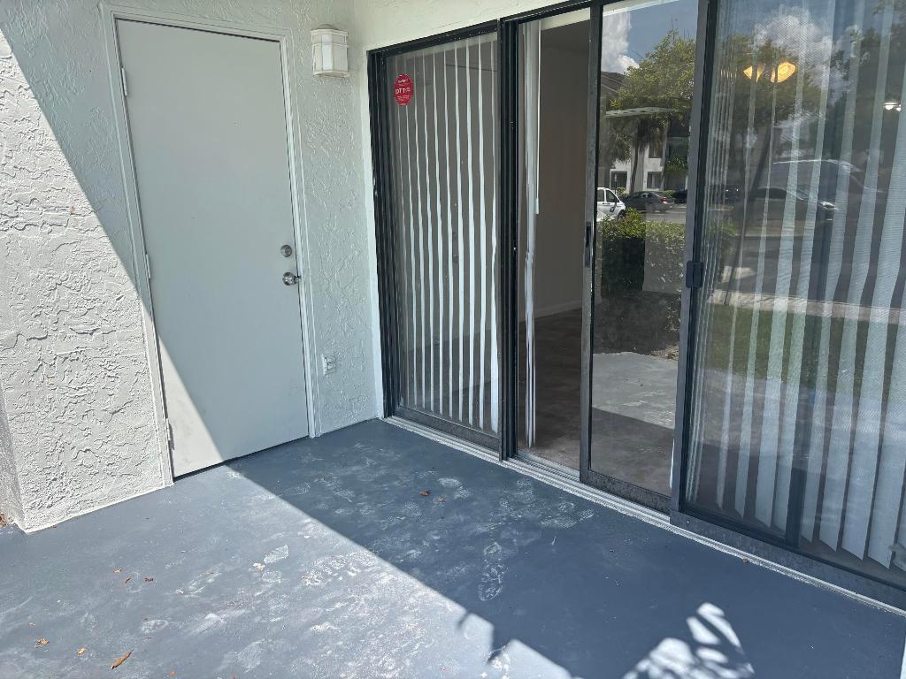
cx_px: 453
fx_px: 680
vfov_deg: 53.1
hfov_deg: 67.3
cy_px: 340
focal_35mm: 26
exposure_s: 1/1328
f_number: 1.6
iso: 50
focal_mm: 5.96
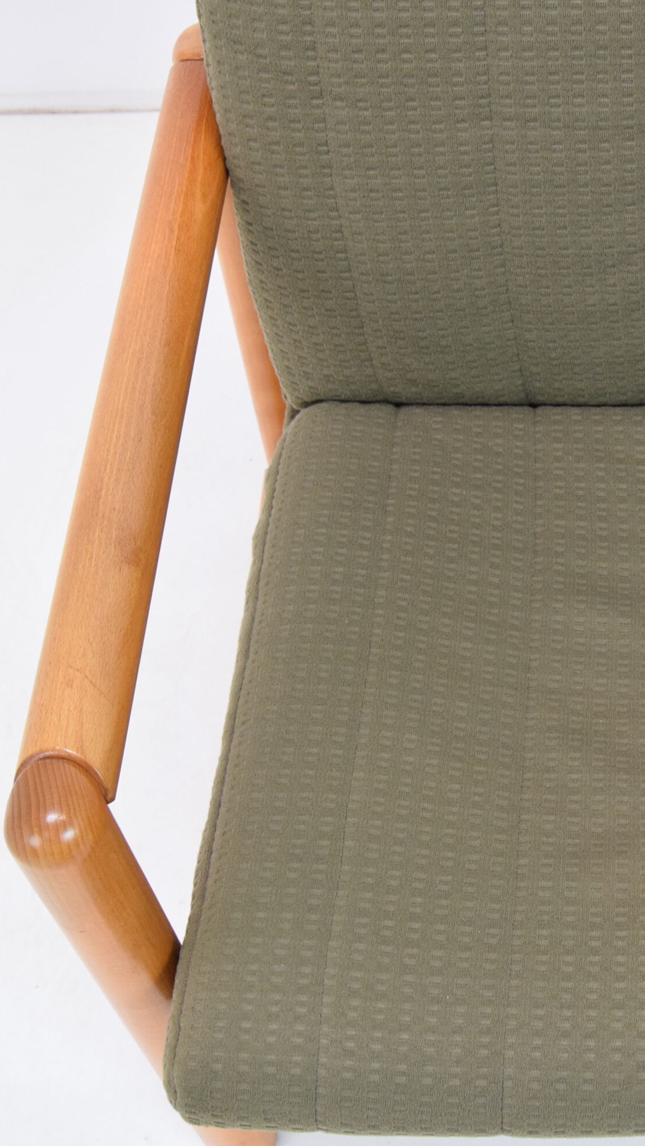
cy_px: 574
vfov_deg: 36.6
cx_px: 669
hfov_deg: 20.3
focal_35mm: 57
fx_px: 1733
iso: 1600
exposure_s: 1/160
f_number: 6.3
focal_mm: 24
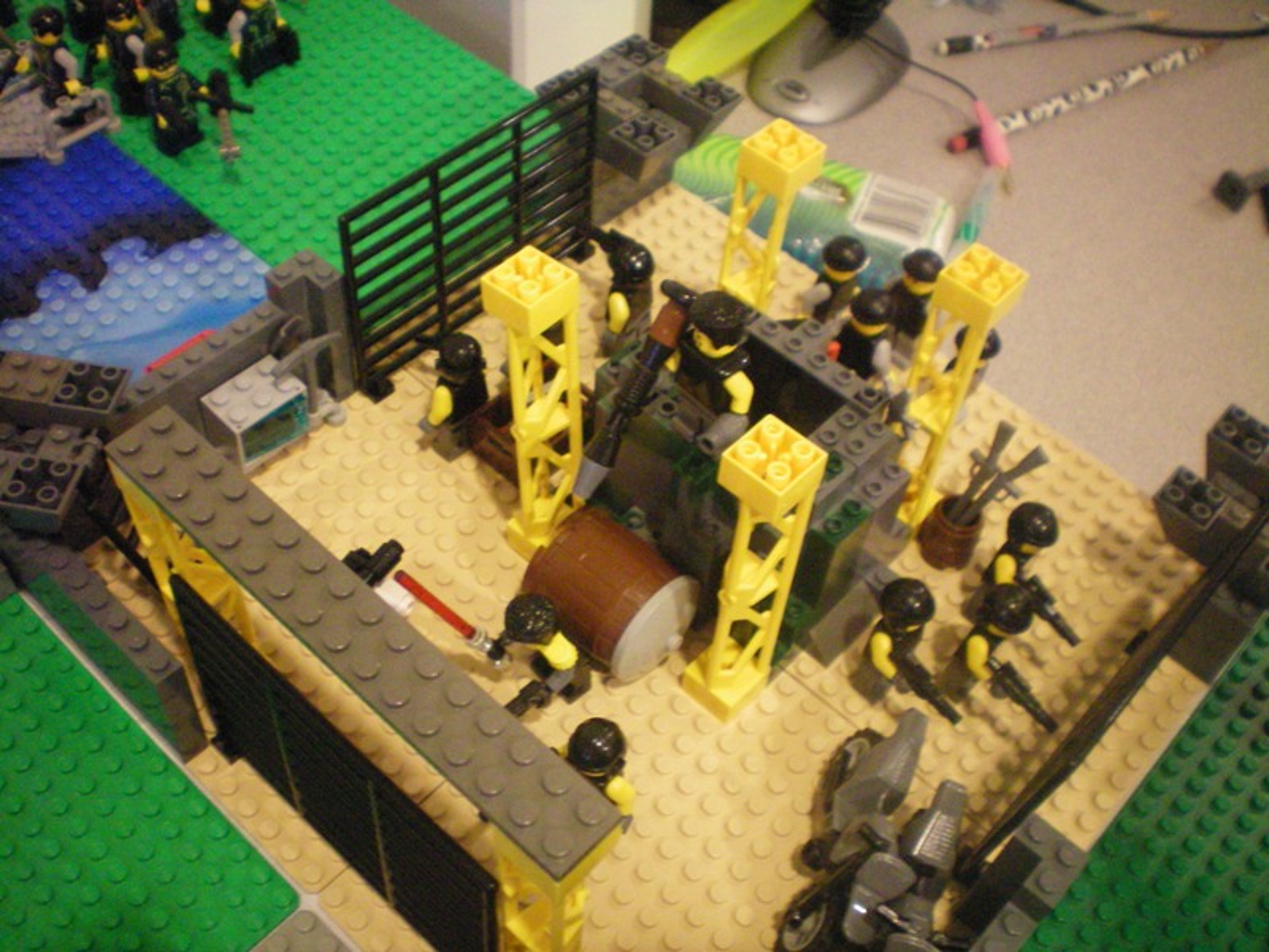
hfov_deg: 49.0
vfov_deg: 37.7
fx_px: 1393
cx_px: 634
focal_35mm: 38
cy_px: 476
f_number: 3.1
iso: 400
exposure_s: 1/15
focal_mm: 6.3
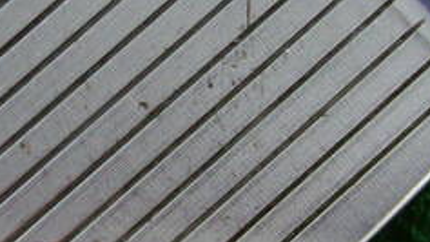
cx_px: 44
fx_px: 1242
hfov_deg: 19.3
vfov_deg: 11.1
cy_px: 115
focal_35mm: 109
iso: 320
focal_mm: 6.42
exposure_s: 1/80
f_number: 3.6
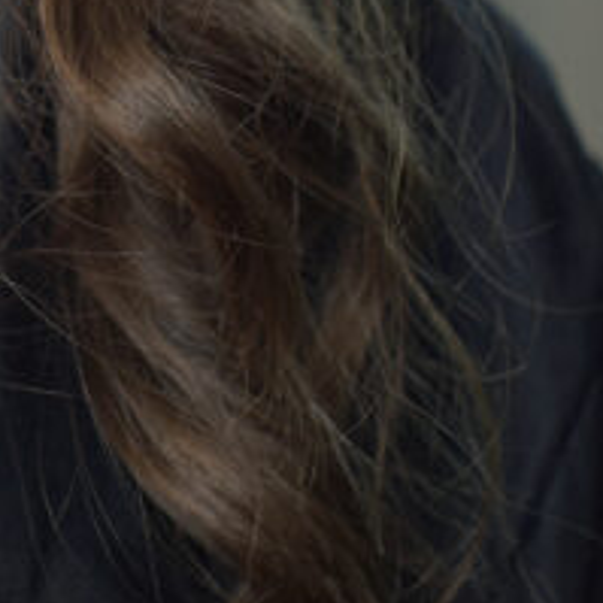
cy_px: -770
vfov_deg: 5.2
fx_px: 6464
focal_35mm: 328
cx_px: -395
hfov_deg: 5.3
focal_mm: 50
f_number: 3.2
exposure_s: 1/160
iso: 100
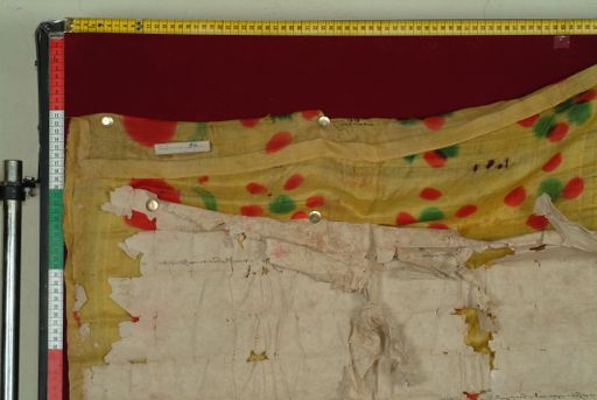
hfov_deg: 23.0
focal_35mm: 88
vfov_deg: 15.5
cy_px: 200
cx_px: 298
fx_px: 1470
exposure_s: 1/20
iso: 160
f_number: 13
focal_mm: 59
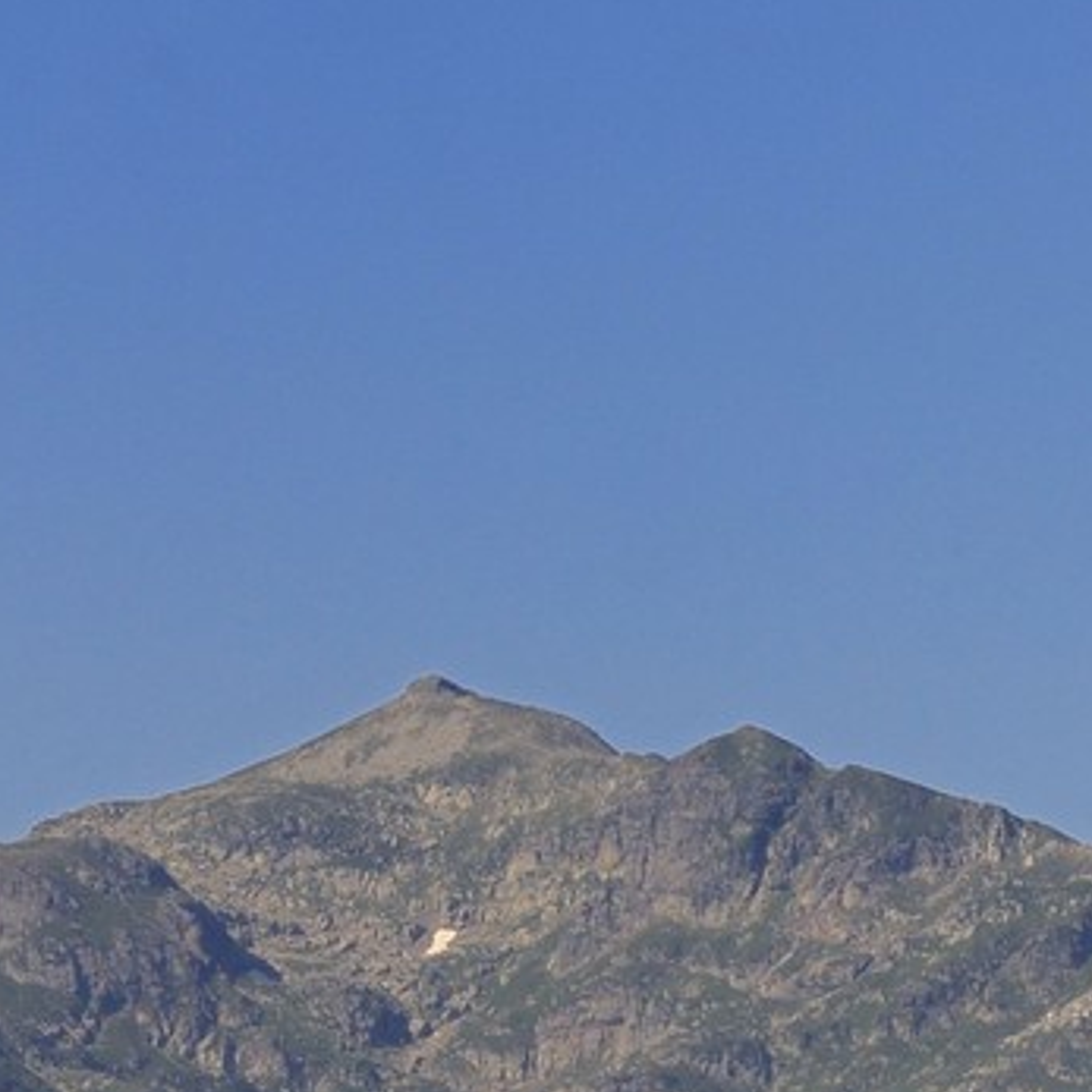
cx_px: 1589
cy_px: 2344
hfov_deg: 4.0
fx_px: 15632
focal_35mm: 438
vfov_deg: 3.9
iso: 400
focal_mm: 112
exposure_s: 1/1000
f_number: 7.1
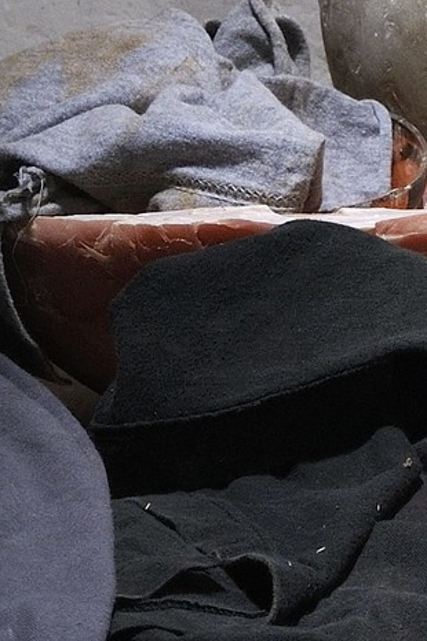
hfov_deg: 2.4
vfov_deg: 3.6
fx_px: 10102
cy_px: -944
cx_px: 1059
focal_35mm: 567
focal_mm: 110
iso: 200
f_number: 10
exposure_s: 1/160
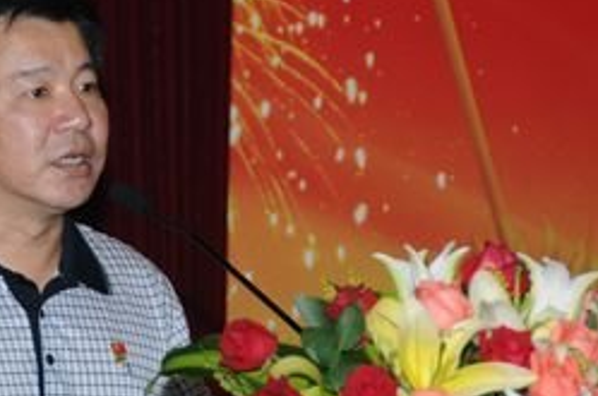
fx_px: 4742
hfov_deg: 7.2
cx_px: 209
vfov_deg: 4.8
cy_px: 228
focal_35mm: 286
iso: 250
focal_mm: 95
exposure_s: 1/60
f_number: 5.3
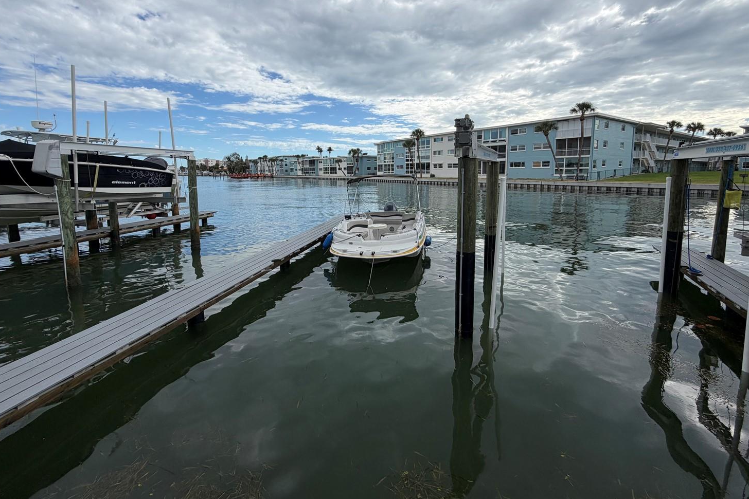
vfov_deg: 73.2
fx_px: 333
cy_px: 207
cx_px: 371
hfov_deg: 96.7
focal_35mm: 16
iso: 20
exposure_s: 1/841
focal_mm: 2.22
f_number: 2.2
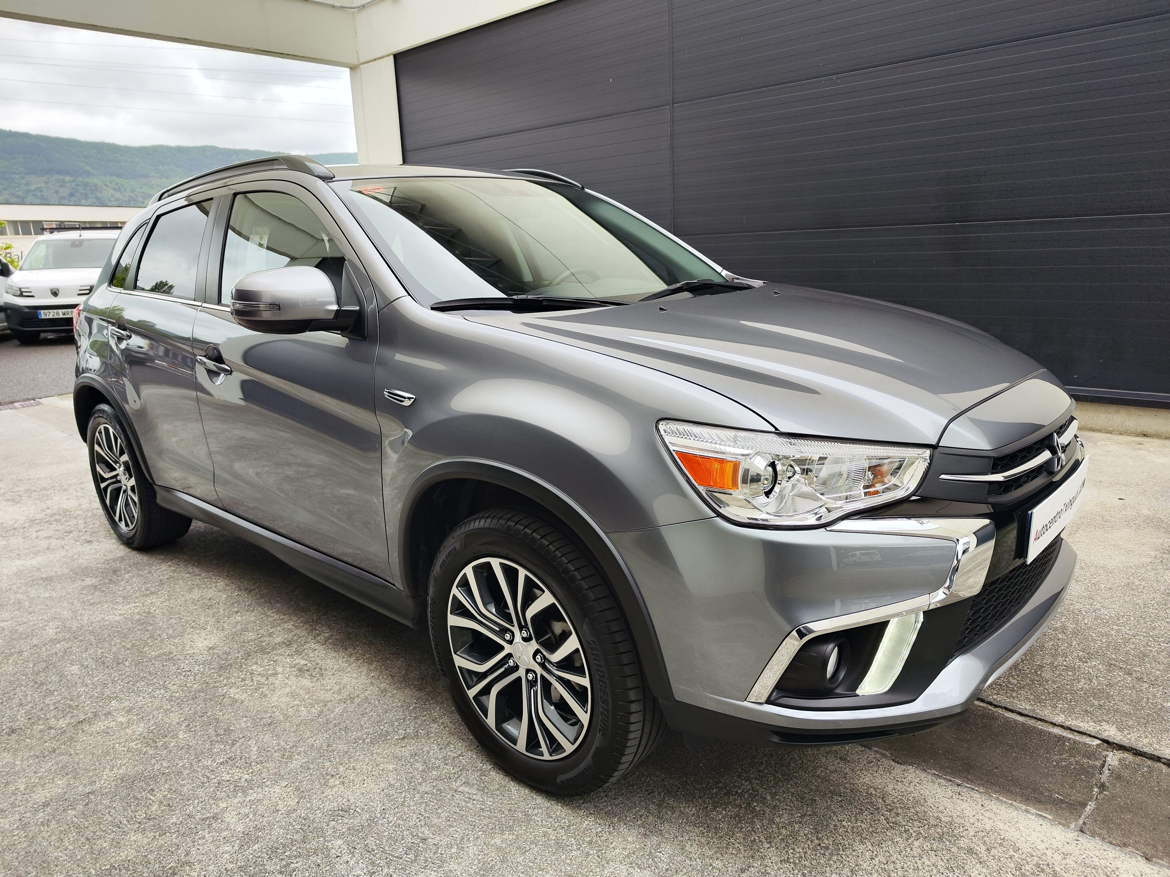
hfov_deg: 73.9
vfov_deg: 58.9
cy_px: 438
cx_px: 585
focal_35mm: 23
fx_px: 777
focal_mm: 7.01
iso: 50
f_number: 1.69
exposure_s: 1/218
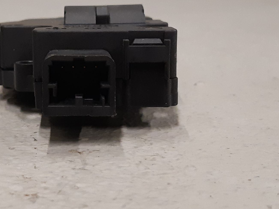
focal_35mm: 41
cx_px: 72
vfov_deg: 34.9
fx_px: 330
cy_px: 74
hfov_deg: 44.3
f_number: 1.7
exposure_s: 1/50
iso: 200
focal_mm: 3.93
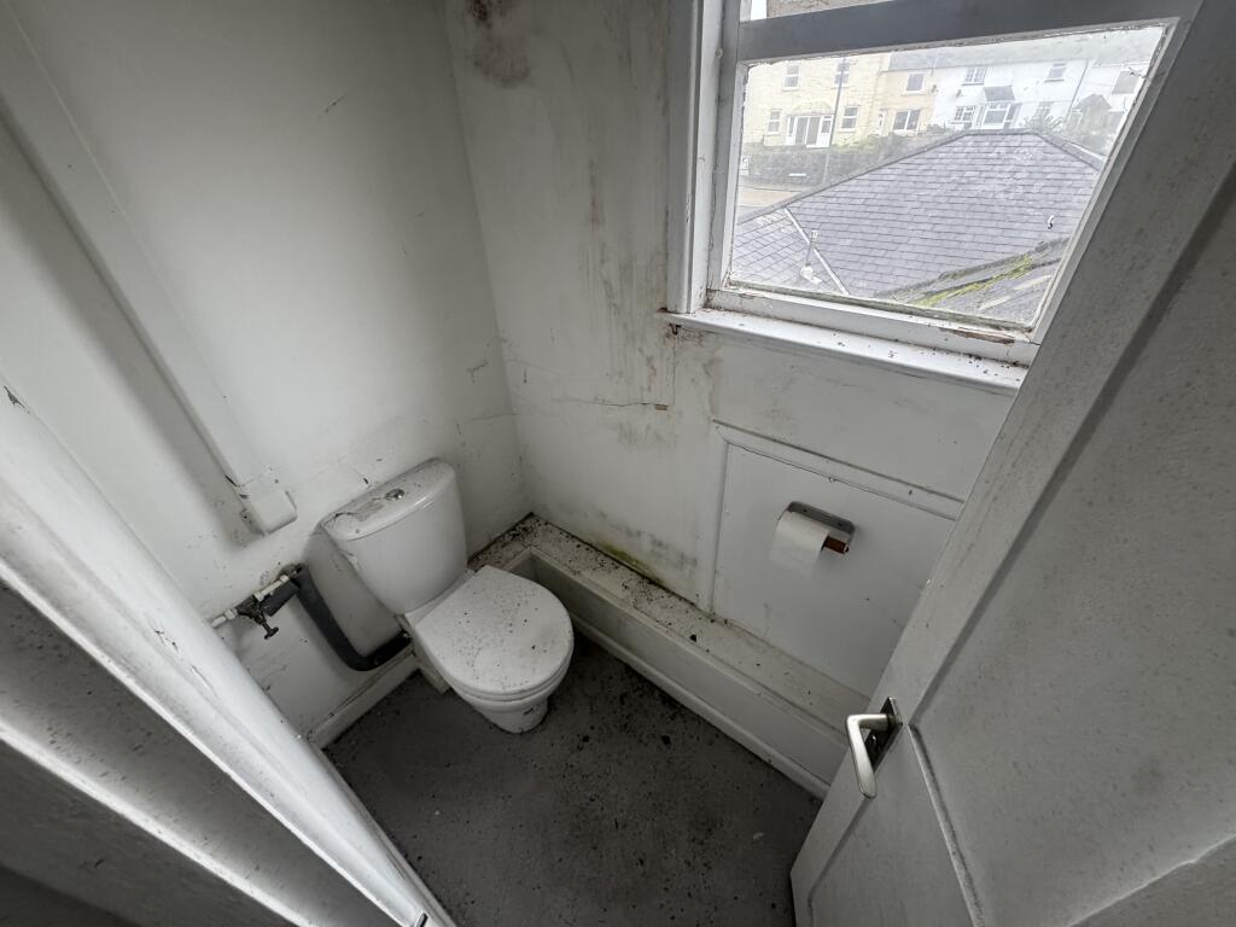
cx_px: 618
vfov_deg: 85.7
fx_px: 500
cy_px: 464
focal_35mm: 14
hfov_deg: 102.1
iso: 320
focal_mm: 2.22
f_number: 2.2
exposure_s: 1/99
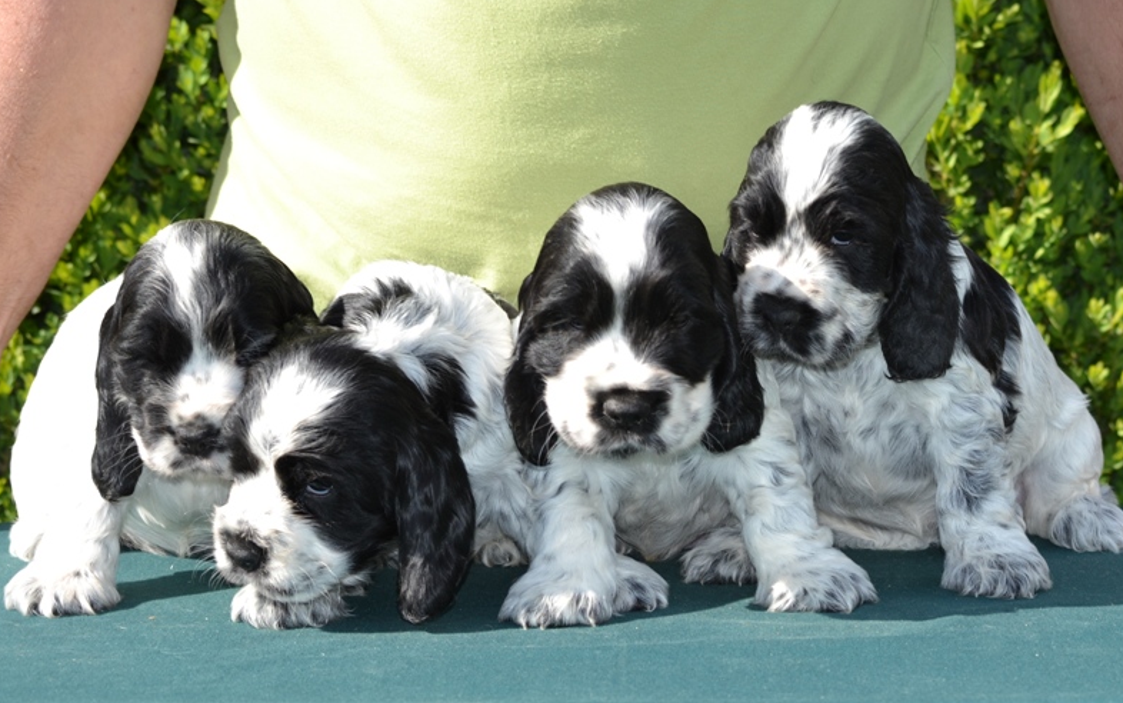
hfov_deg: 24.2
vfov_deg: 15.3
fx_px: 2618
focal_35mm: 86
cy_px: 354
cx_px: 567
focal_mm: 55
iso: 100
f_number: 6.3
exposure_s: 1/200
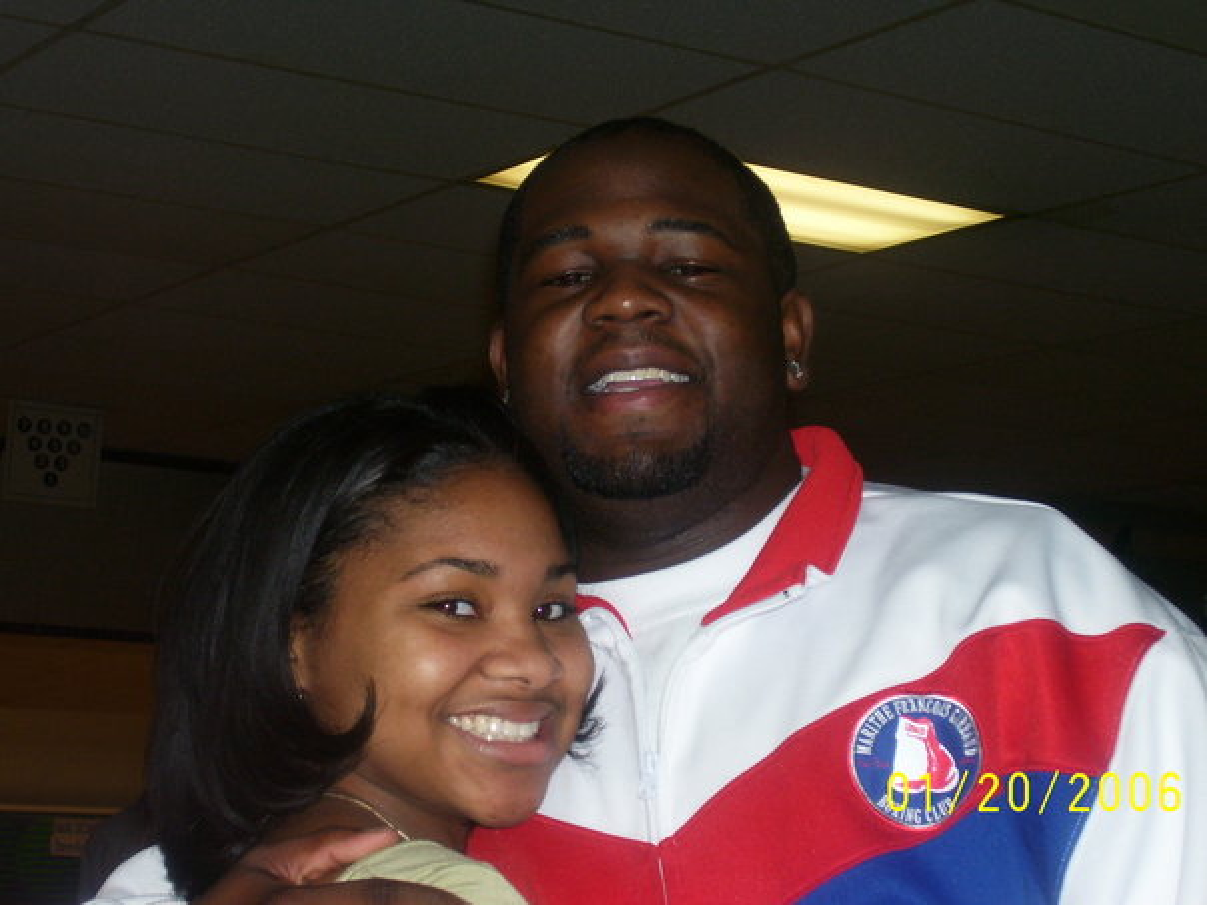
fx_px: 2859
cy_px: 452
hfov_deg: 23.8
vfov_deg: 18.0
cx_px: 604
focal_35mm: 82
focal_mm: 13.5
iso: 125
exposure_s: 1/90
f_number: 4.1
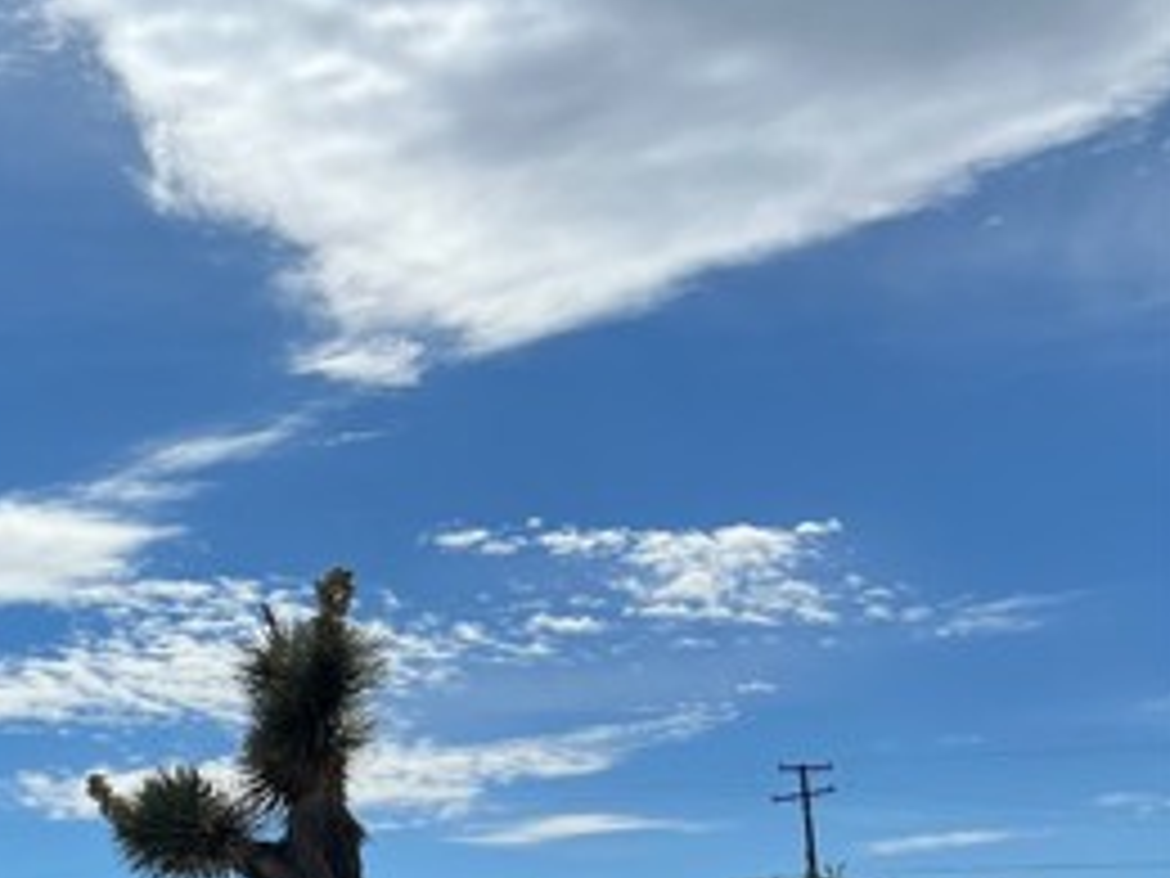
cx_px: -252
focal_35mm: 64
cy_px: 914
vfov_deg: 21.9
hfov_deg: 26.7
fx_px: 2163
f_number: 1.5
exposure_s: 1/8000
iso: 50
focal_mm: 5.7
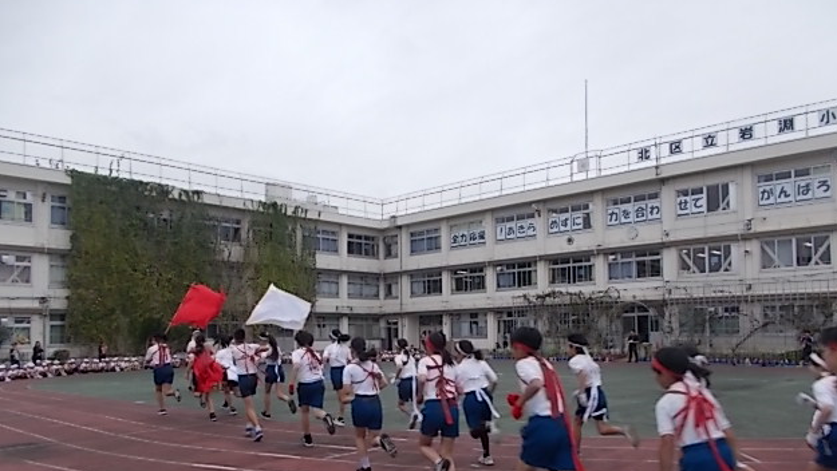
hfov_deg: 66.0
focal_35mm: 29
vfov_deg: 39.7
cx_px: 416
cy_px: 314
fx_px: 644
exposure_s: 1/100
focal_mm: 4.6
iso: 80
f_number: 8
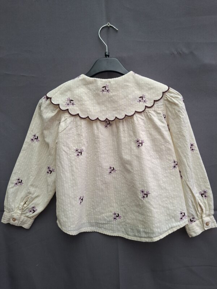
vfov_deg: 73.9
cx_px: 108
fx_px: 192
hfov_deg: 58.9
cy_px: 144
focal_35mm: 23
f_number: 1.8
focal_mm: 5.54
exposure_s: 1/100
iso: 100
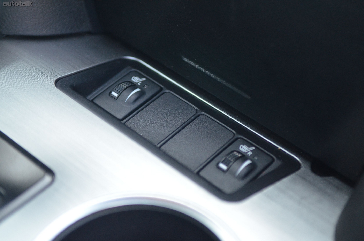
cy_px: 120
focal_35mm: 75
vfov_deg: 18.1
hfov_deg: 27.0
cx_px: 182
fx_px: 757
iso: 1600
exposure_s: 1/100
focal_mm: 50
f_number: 2.8
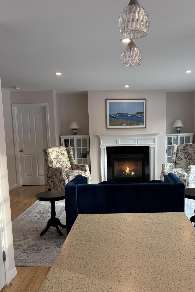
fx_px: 260
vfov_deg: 58.5
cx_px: 126
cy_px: 164
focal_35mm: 32
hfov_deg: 40.7
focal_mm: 5.96
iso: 64
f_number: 1.6
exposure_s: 1/60
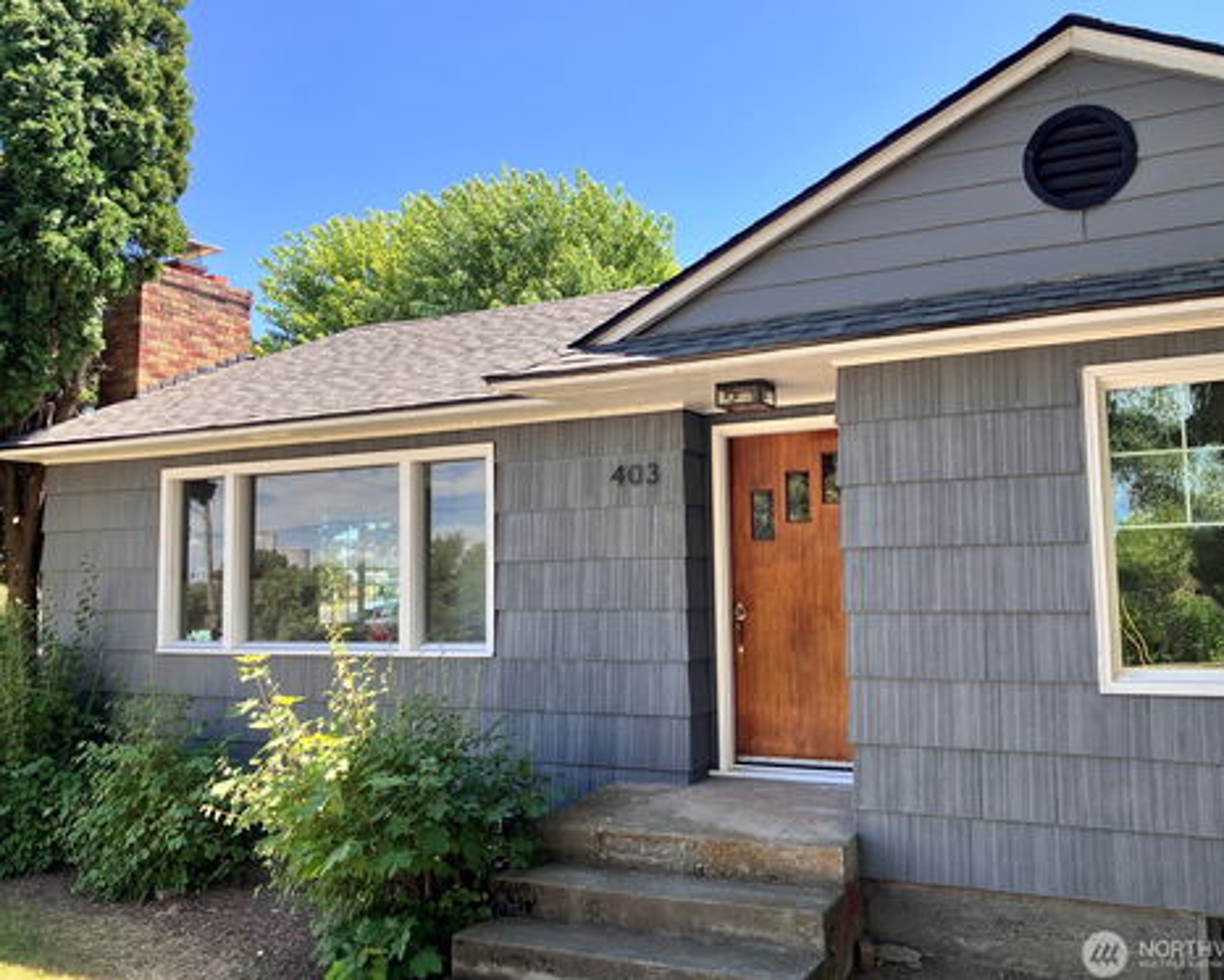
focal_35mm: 30
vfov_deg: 48.5
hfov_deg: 58.8
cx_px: 628
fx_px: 1087
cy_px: 483
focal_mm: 3.99
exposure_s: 1/433
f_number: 1.8
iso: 32
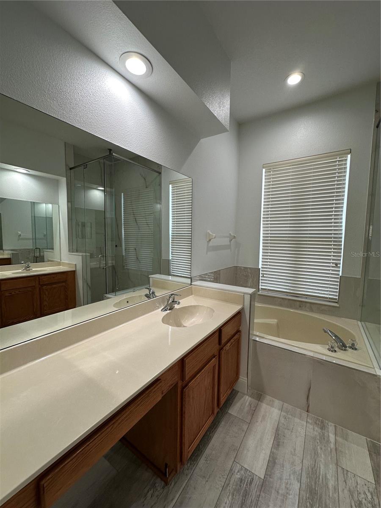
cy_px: 254
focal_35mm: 14
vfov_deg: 102.1
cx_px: 190
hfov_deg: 85.7
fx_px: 205
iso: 125
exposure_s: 1/120
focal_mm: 2.22
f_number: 2.2
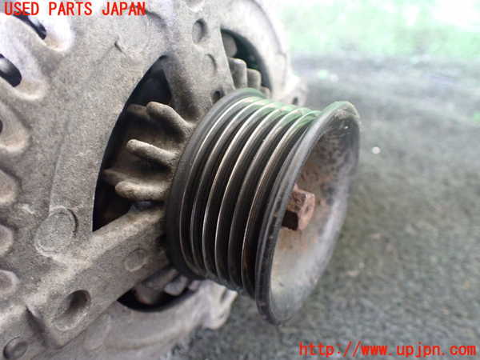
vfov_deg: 46.8
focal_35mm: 30
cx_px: 240
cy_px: 180
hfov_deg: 60.0
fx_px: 416
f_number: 2.3
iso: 800
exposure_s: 1/30
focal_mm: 5.4
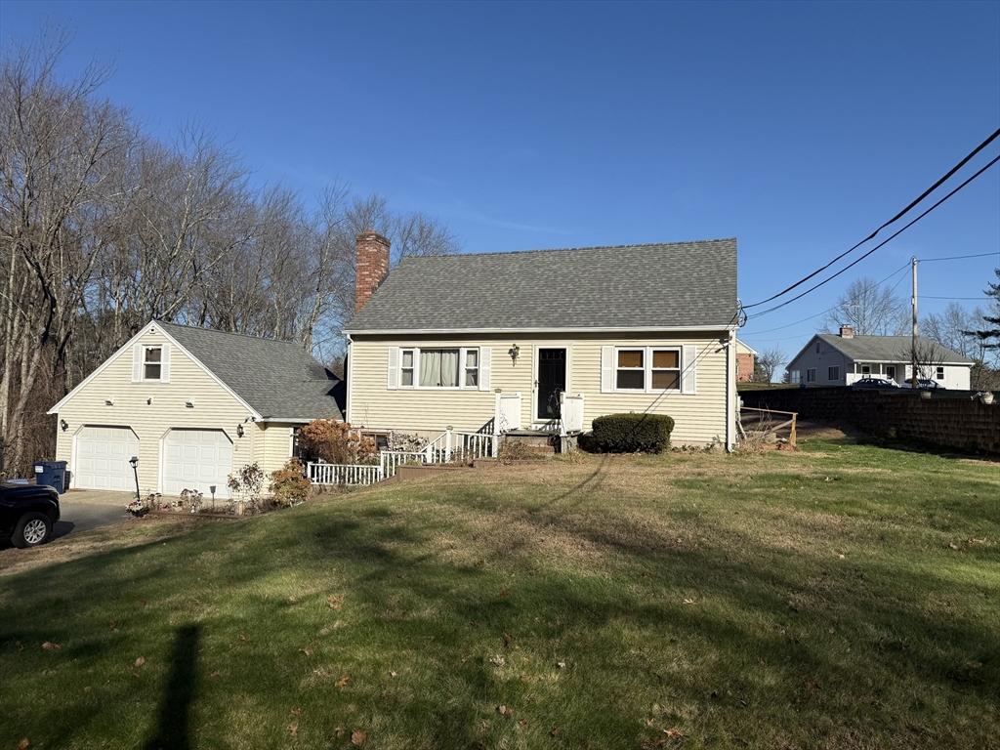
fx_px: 693
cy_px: 375
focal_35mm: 24
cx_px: 500
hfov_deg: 71.6
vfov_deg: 56.8
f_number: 1.78
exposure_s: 1/6711
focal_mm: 6.76
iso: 80
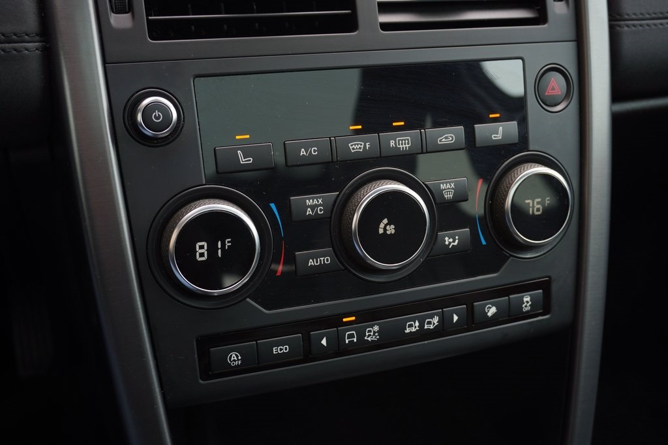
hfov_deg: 49.6
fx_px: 723
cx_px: 334
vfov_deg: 34.2
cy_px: 222
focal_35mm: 39
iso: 100
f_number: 5
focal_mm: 26
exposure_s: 1/30
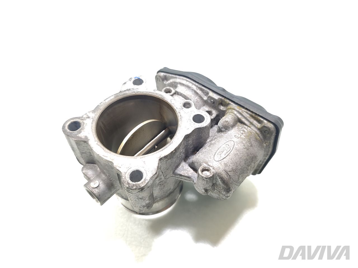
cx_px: 179
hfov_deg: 71.6
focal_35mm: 24
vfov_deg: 56.8
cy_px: 134
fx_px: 248
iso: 320
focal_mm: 5.89
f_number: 1.89
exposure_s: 1/100
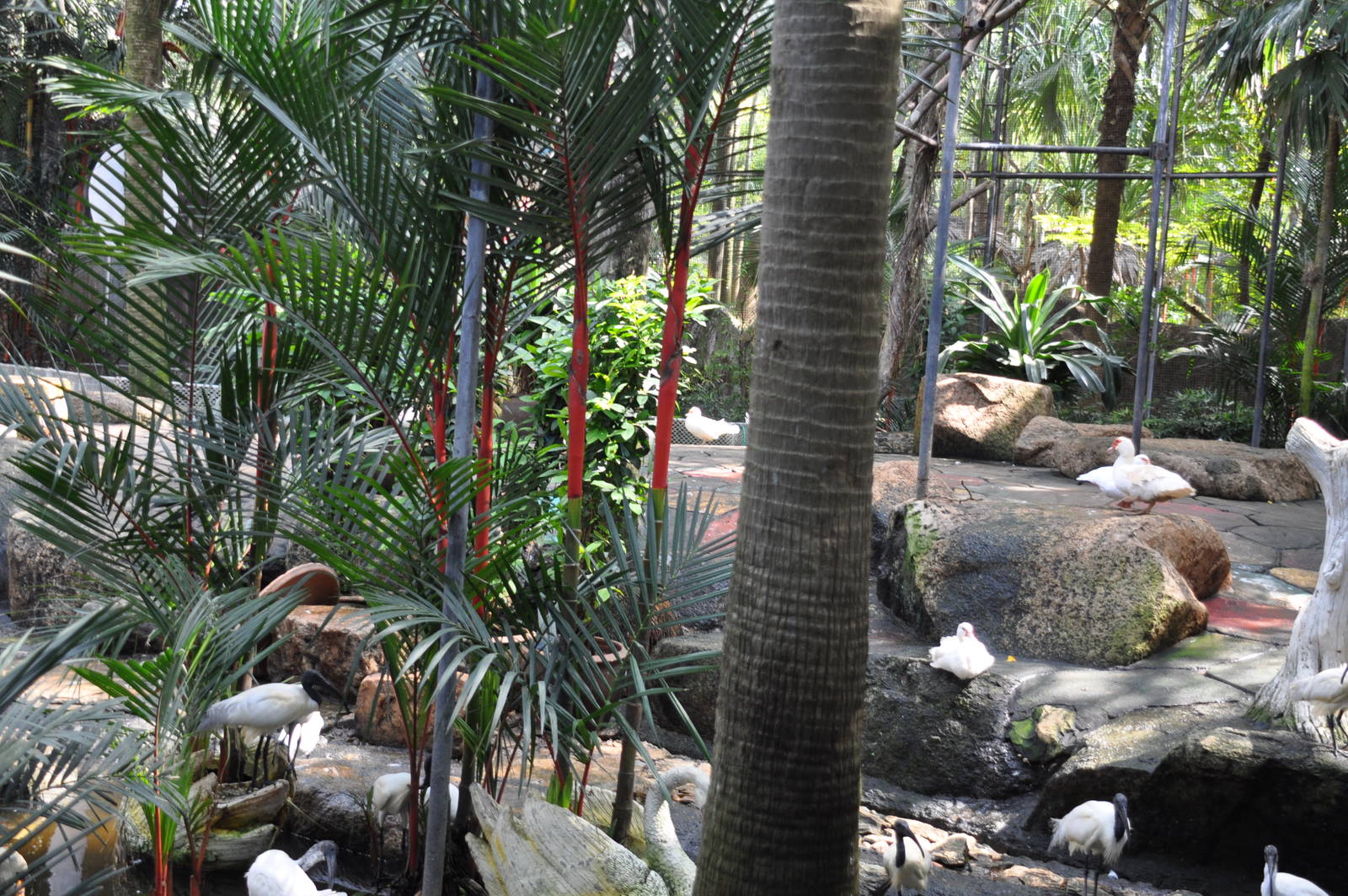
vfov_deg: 28.0
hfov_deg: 41.2
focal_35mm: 48
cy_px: 448
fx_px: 1795
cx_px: 674
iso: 400
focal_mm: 32
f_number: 5
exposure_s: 1/100
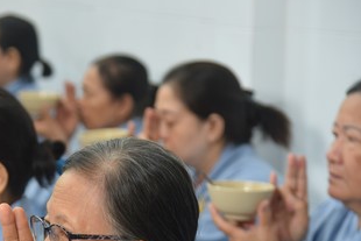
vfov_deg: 8.8
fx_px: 1565
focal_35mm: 156
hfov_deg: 13.0
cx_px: 16
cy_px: 192
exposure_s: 1/60
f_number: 4
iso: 800
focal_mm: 78
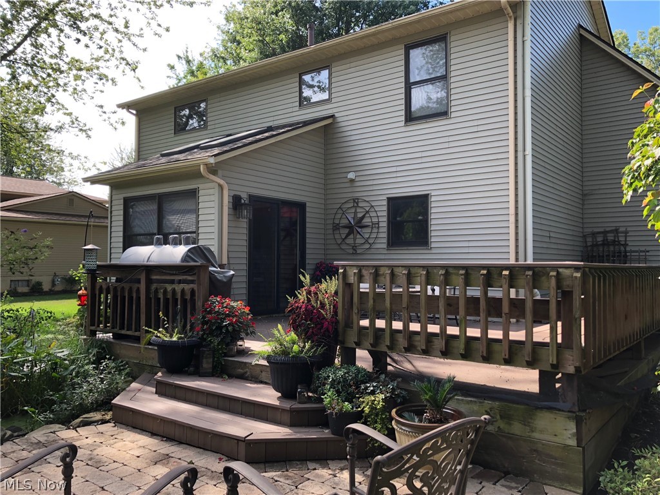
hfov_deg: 63.4
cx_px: 330
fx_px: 534
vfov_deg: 49.7
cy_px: 248
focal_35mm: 28
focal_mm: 4
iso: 20
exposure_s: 1/322
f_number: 1.8
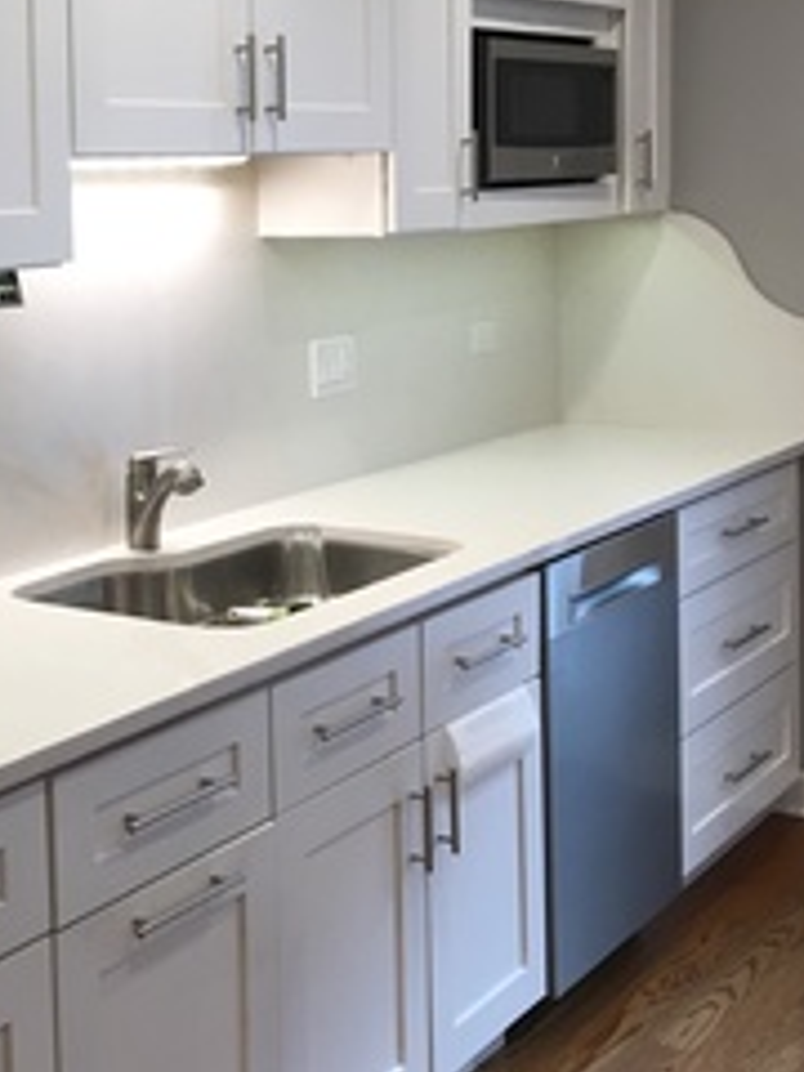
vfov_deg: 33.0
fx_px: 1796
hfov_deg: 24.6
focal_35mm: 58
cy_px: 366
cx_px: 103
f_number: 2.2
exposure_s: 1/30
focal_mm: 4.15
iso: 25
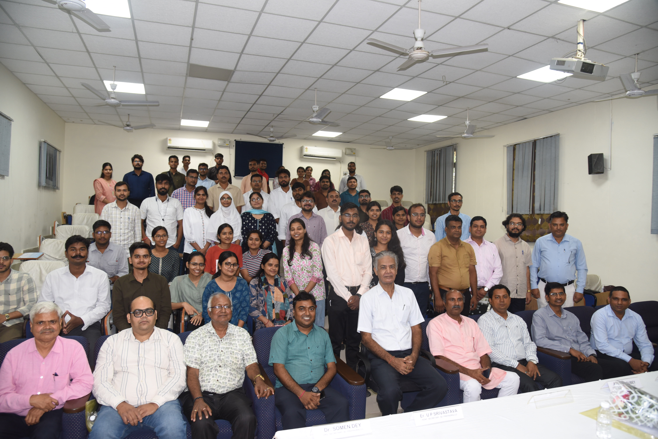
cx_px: 329
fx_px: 439
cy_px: 220
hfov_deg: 73.7
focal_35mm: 24
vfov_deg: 53.2
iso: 800
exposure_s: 1/80
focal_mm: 24
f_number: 4.5
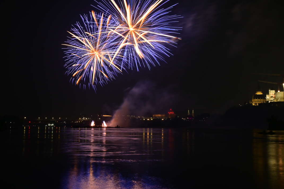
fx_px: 354
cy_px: 90
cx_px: 142
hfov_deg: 43.7
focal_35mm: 45
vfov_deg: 29.9
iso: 400
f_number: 11
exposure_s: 1.6
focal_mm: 26.5
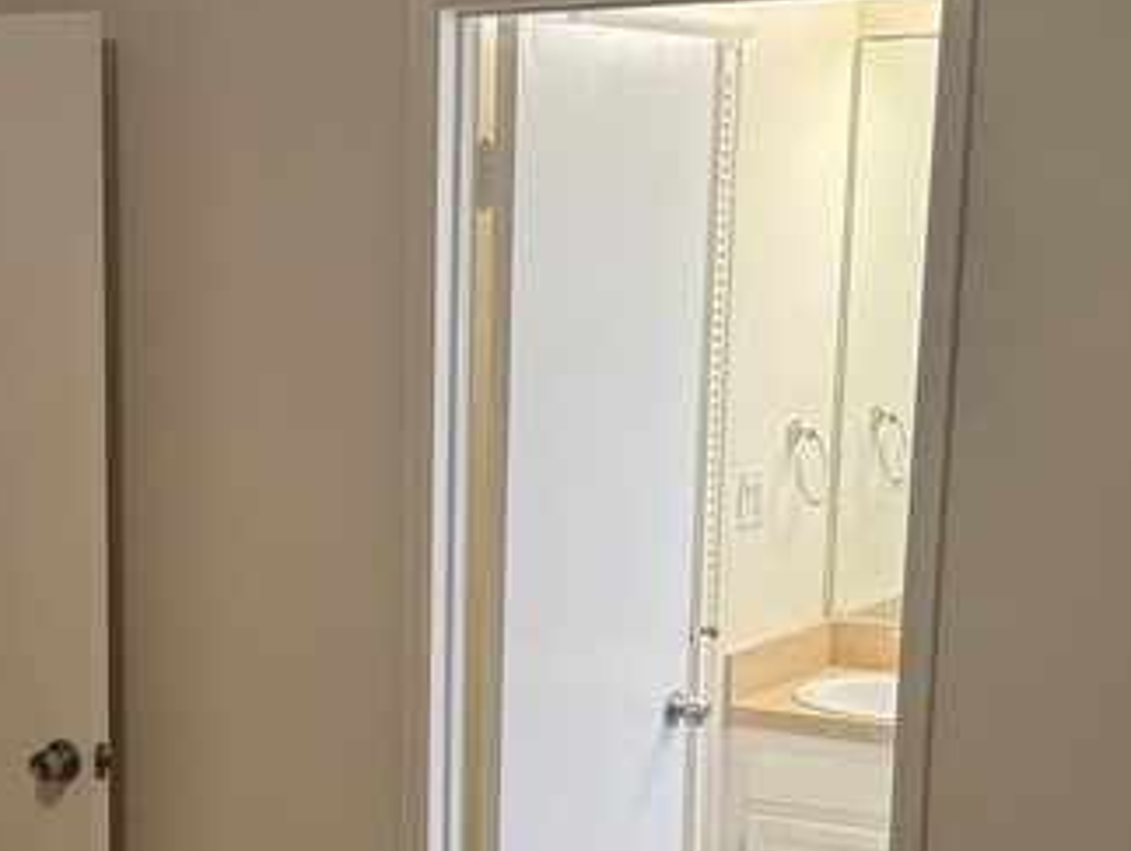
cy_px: 711
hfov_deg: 25.3
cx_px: 259
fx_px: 2486
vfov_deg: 19.2
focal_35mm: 76
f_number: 1.78
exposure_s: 1/60
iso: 200
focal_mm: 6.76
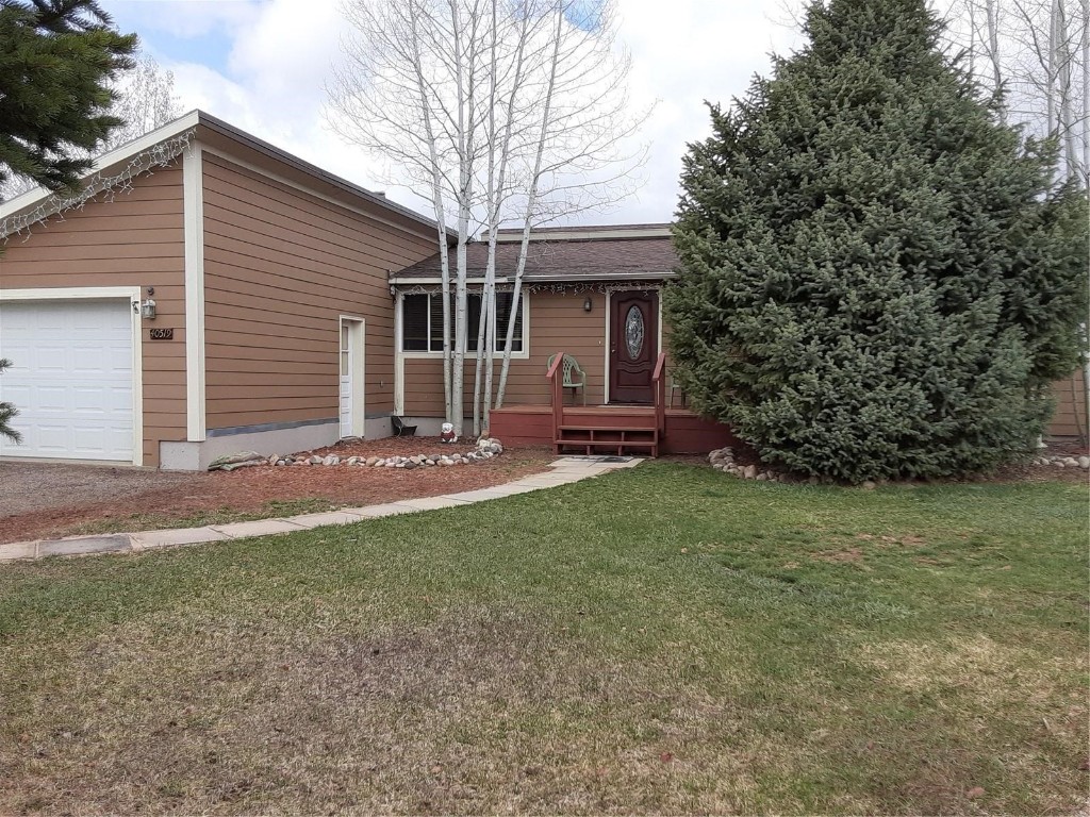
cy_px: 408
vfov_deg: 51.4
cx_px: 545
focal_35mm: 27
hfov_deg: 65.3
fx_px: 850
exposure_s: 1/1337
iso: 40
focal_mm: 2.91
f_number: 1.9
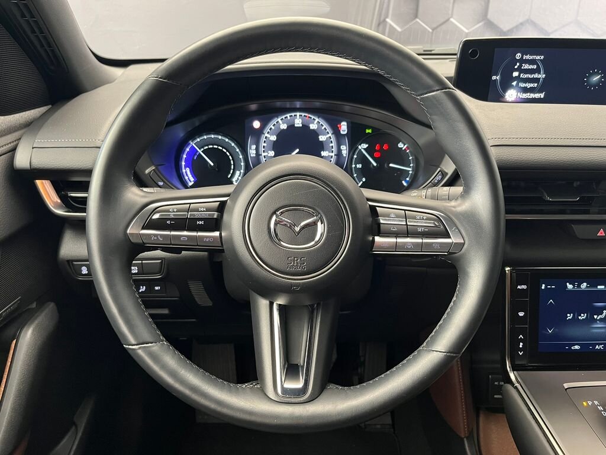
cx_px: 303
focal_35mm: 26
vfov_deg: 53.1
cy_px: 228
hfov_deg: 67.3
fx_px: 455
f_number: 1.6
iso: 500
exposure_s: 1/51
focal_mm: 5.1
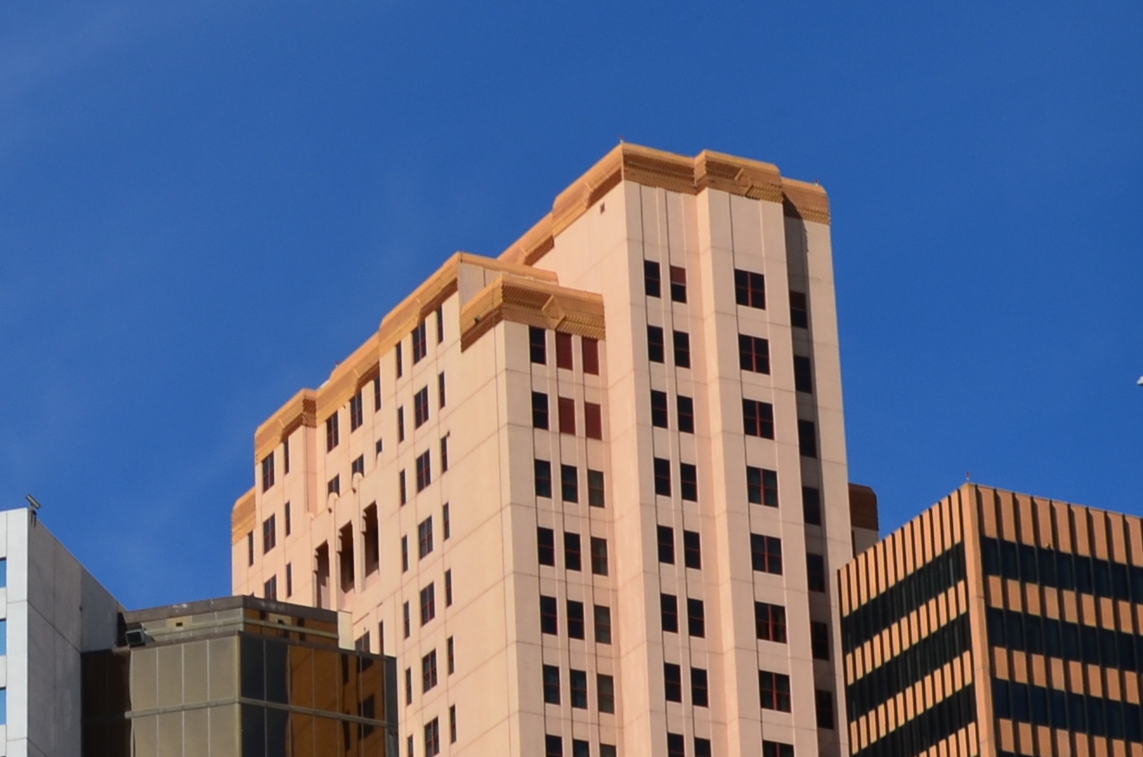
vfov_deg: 8.7
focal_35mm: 157
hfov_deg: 13.0
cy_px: 480
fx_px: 4974
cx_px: 64
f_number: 13
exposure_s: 1/200
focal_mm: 28
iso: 100
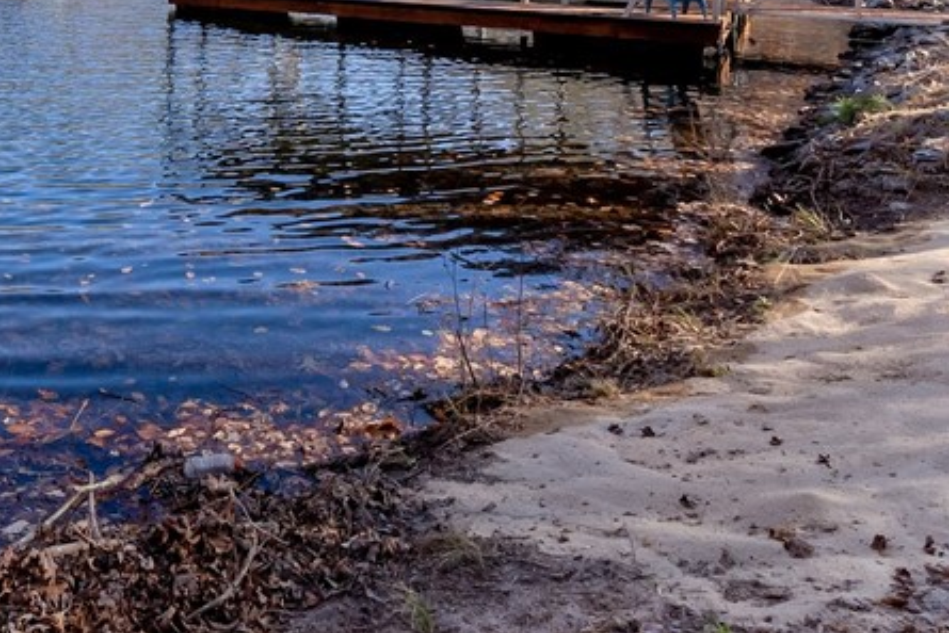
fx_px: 1028
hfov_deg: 45.7
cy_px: -115
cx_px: 129
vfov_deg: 29.7
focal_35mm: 39
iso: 320
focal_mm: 16
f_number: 8
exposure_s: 1/320
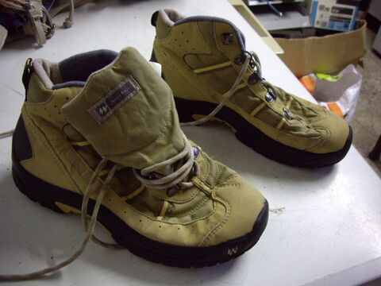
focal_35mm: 38
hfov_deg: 49.0
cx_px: 190
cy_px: 143
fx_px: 418
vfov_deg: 37.7
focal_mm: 6.2
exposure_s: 1/8
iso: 200
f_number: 2.7
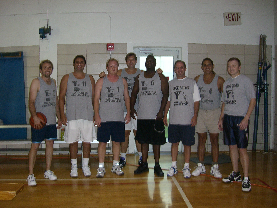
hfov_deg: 49.0
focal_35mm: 38
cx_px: 138
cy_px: 104
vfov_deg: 37.7
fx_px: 304
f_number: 2.7
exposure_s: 1/60
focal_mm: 6.2
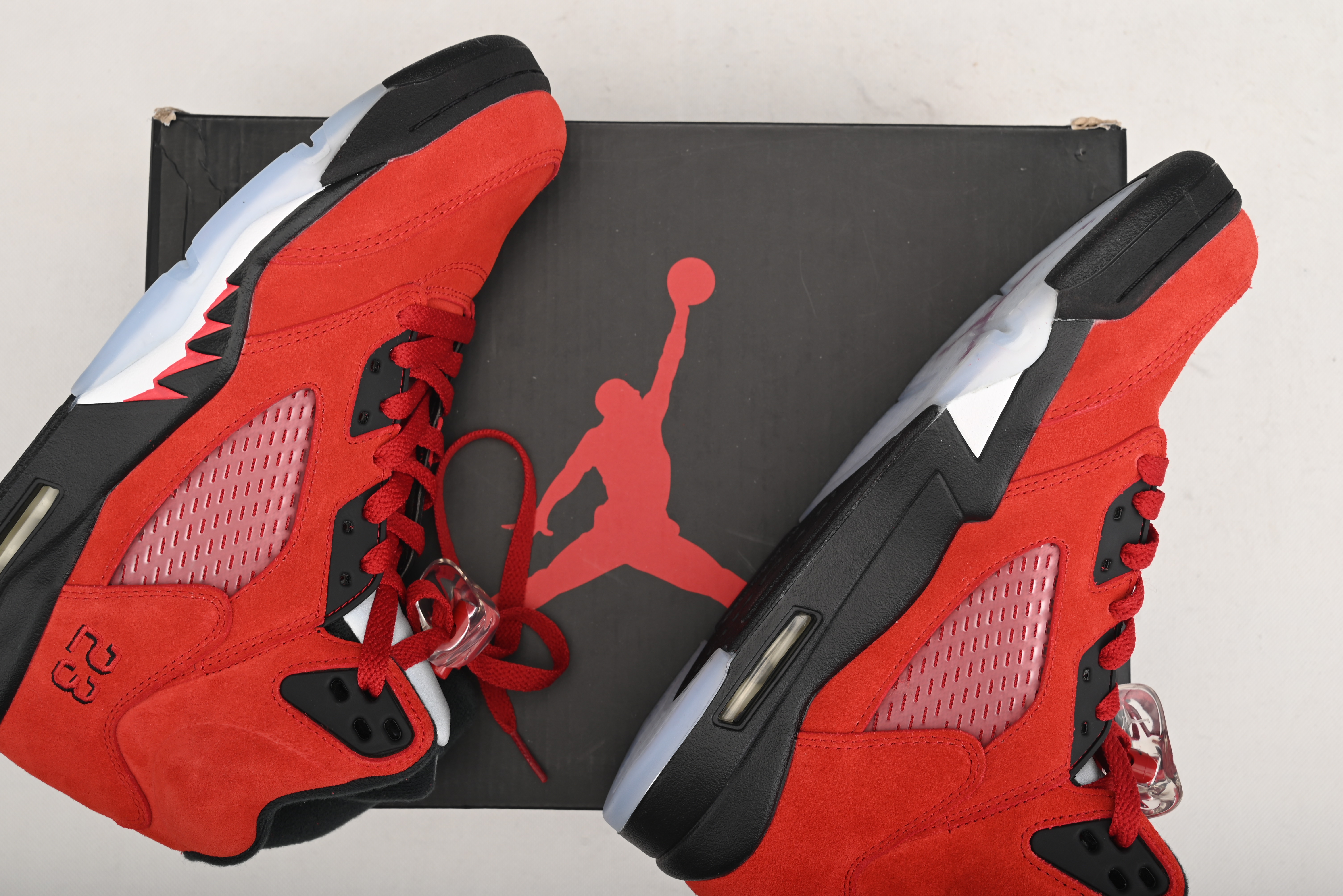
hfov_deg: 41.9
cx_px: 672
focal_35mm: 47
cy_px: 448
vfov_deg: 28.7
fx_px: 1754
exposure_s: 1/200
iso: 100
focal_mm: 47
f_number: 11
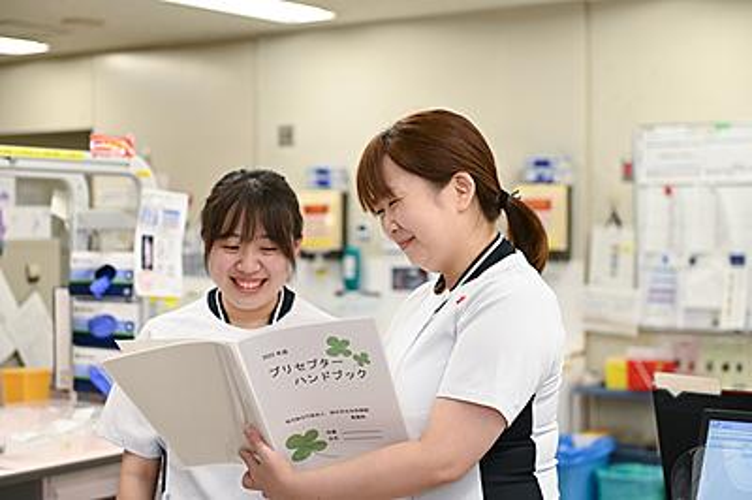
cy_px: 250
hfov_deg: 30.5
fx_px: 1377
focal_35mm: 66
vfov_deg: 20.6
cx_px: 376
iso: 800
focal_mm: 66
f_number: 3.5
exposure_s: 1/125
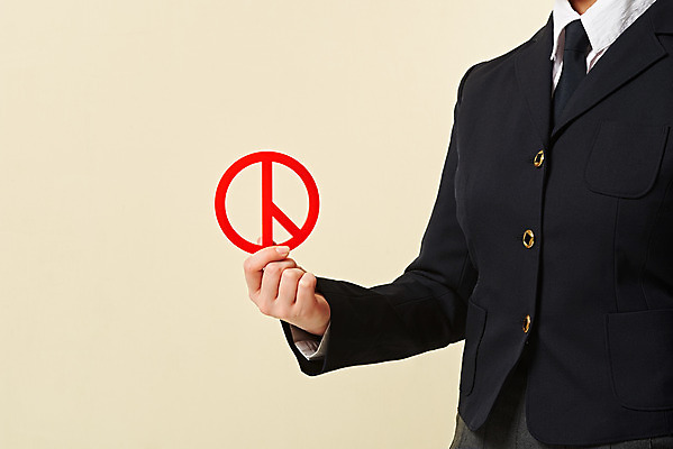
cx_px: 336
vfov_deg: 13.1
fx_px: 1964
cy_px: 224
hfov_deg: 19.4
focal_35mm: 105
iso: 100
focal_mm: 105
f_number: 18
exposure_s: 1/125
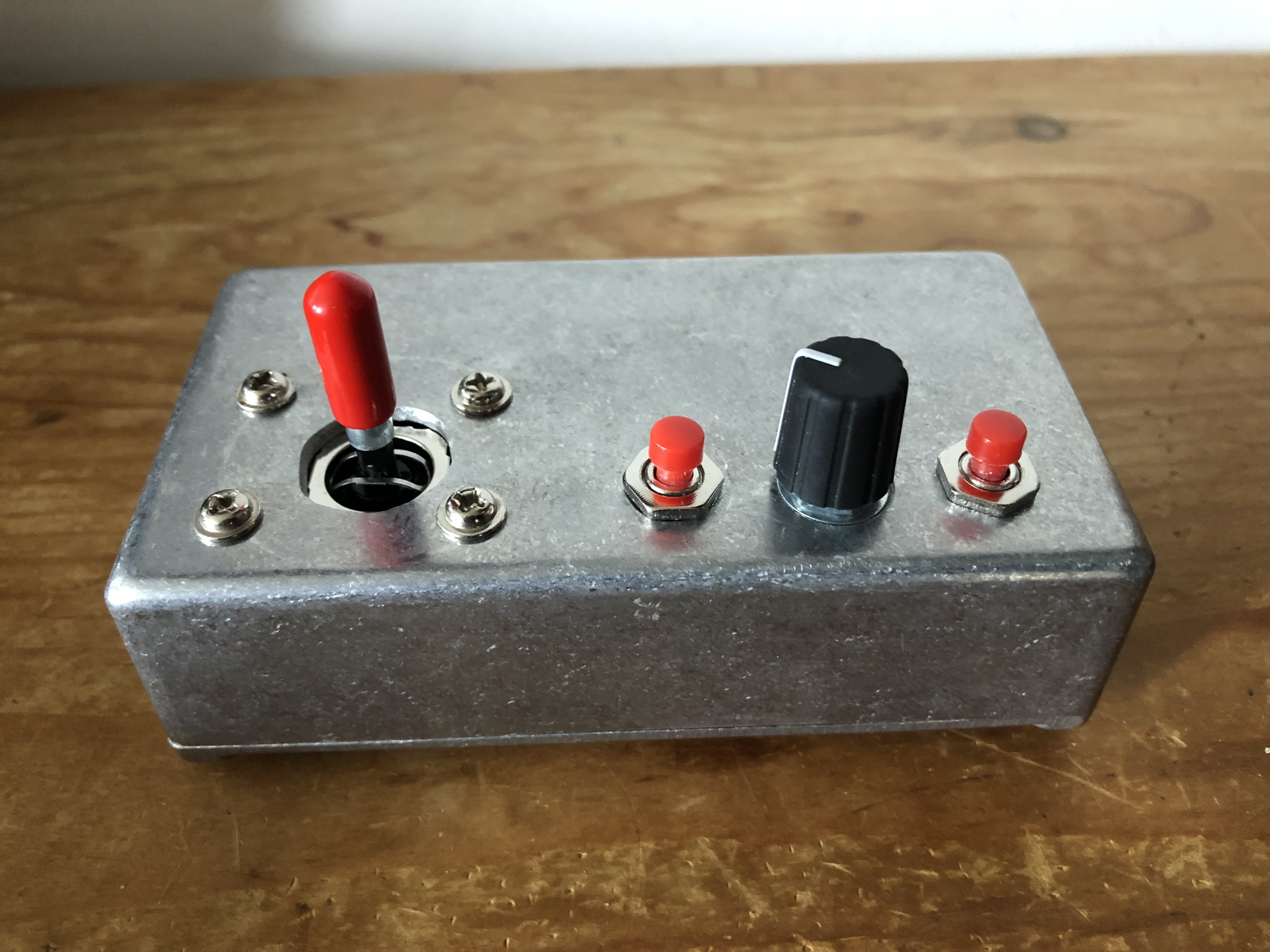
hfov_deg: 63.4
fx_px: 1027
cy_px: 476
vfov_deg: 49.7
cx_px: 635
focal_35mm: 28
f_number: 1.8
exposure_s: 1/12
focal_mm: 3.99
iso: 100
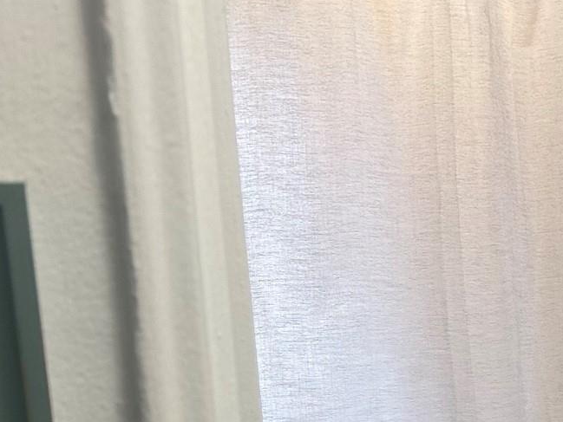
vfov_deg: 17.0
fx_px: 1334
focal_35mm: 82
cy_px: 548
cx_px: 610
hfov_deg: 22.6
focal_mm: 5.7
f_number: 1.5
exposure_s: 1/120
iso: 80
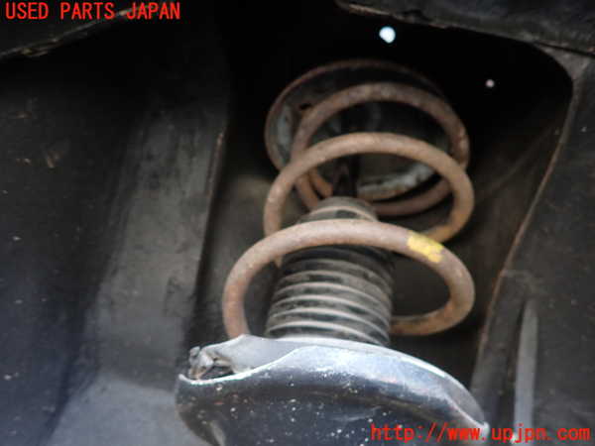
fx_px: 430
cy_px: 223
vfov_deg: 54.9
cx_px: 298
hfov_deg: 69.4
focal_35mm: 25
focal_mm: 4.5
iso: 200
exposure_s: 1/30
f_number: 2
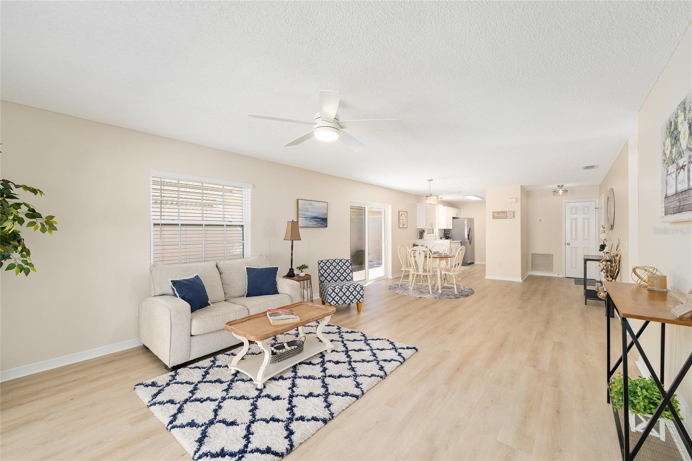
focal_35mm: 14
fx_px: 269
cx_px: 346
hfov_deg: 104.3
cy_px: 230
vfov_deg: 81.2
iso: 400
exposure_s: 1/40
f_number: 8
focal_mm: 14
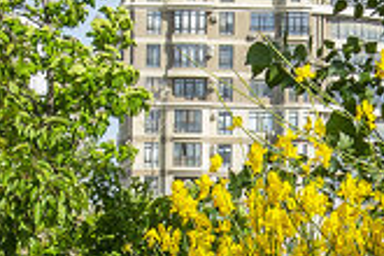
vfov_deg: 4.7
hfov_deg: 7.1
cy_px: 367
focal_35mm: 291
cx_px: 363
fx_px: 3104
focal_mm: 40
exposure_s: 1/80
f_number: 11
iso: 100
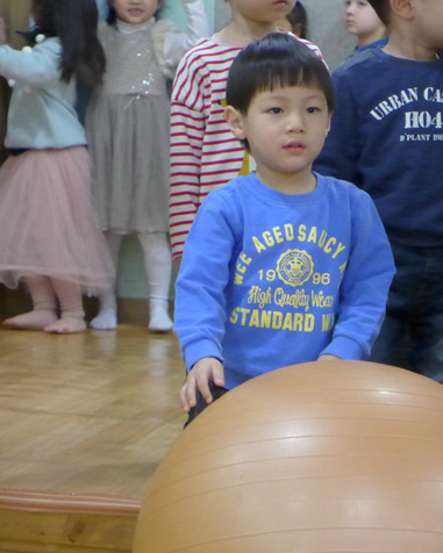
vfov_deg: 16.3
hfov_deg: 13.1
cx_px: 269
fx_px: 1933
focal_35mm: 118
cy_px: 278
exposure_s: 1/320
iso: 1600
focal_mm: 17.7
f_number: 2.3
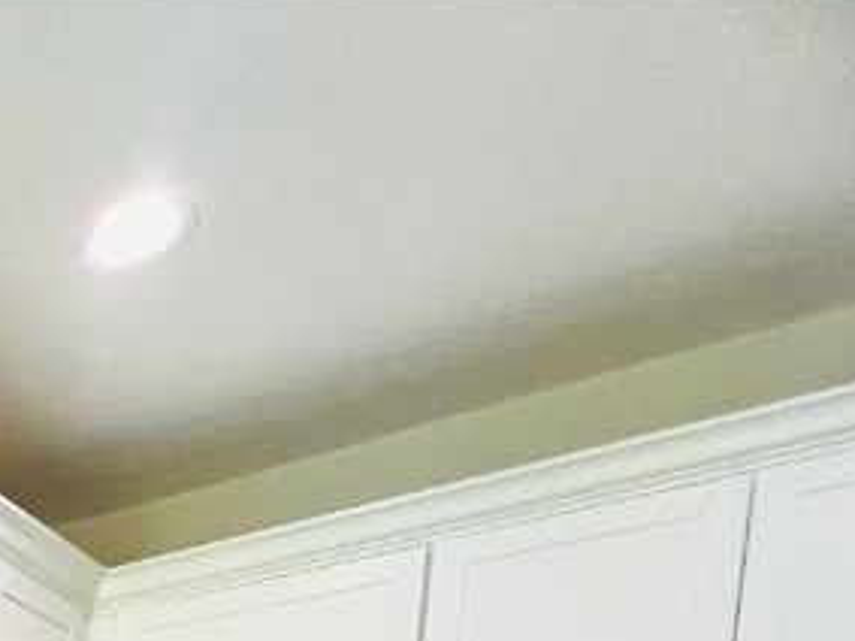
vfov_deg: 21.1
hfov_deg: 24.4
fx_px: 1160
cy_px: 1146
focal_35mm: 47
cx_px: -583
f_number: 1.8
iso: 125
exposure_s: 1/60
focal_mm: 1.57
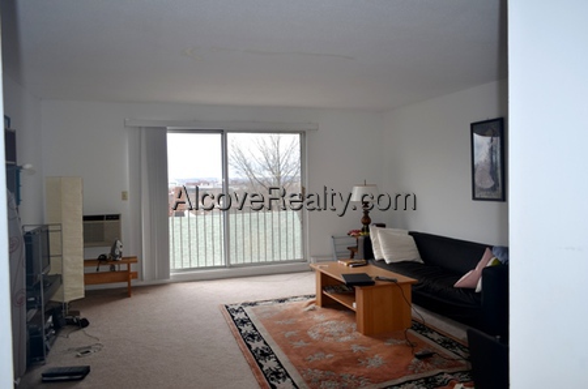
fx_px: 440
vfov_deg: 47.7
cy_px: 194
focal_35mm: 27
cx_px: 294
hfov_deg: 67.5
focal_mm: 18
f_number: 3.5
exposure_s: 1/200
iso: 100
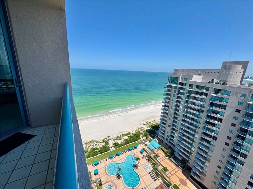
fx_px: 102
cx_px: 126
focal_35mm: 14
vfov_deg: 85.7
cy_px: 94
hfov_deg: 102.1
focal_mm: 2.22
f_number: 2.2
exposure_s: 1/4132
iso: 50
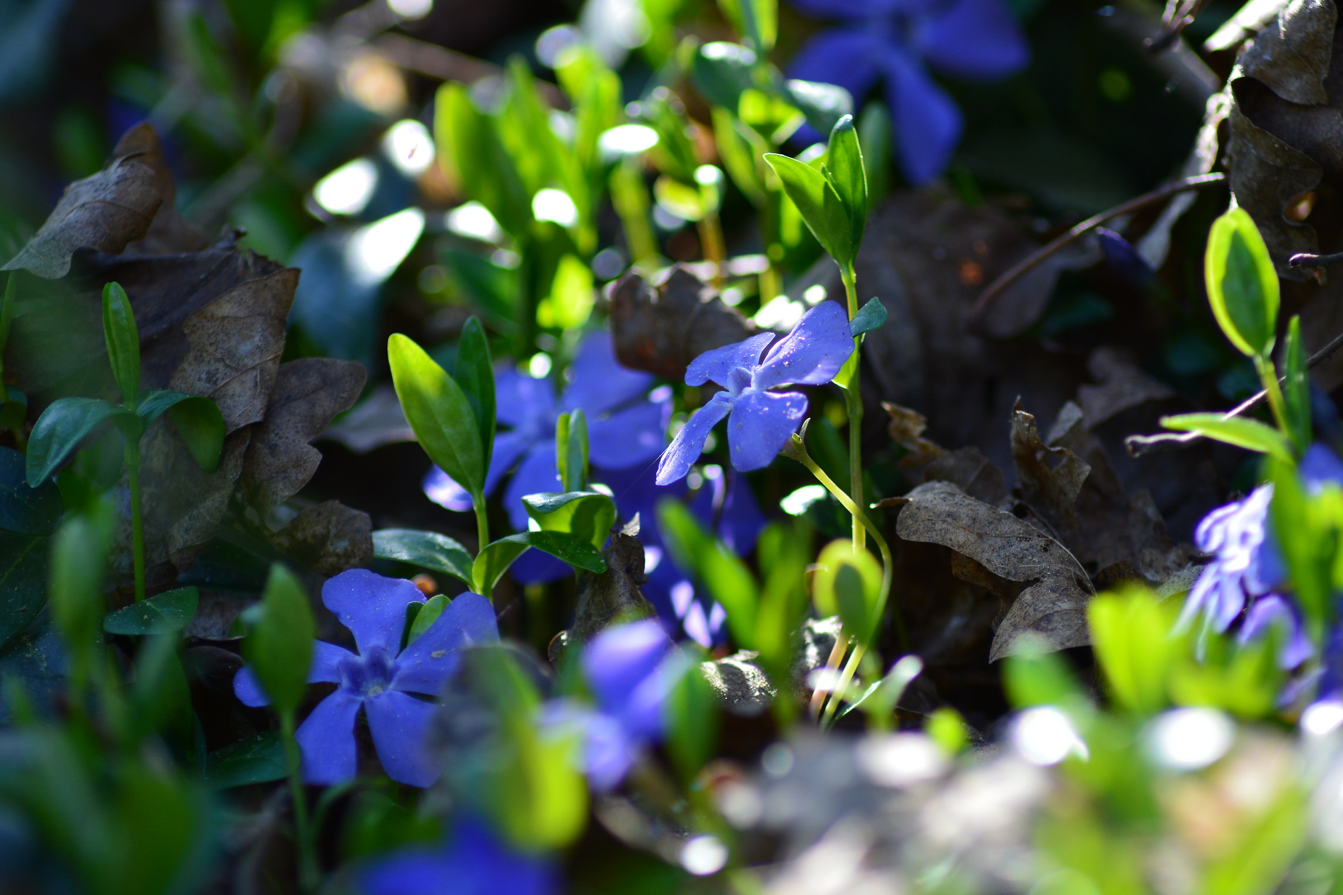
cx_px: 672
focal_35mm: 278
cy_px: 448
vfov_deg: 5.0
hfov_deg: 7.4
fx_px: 10351
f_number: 5.6
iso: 320
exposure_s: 1/400
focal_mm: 185
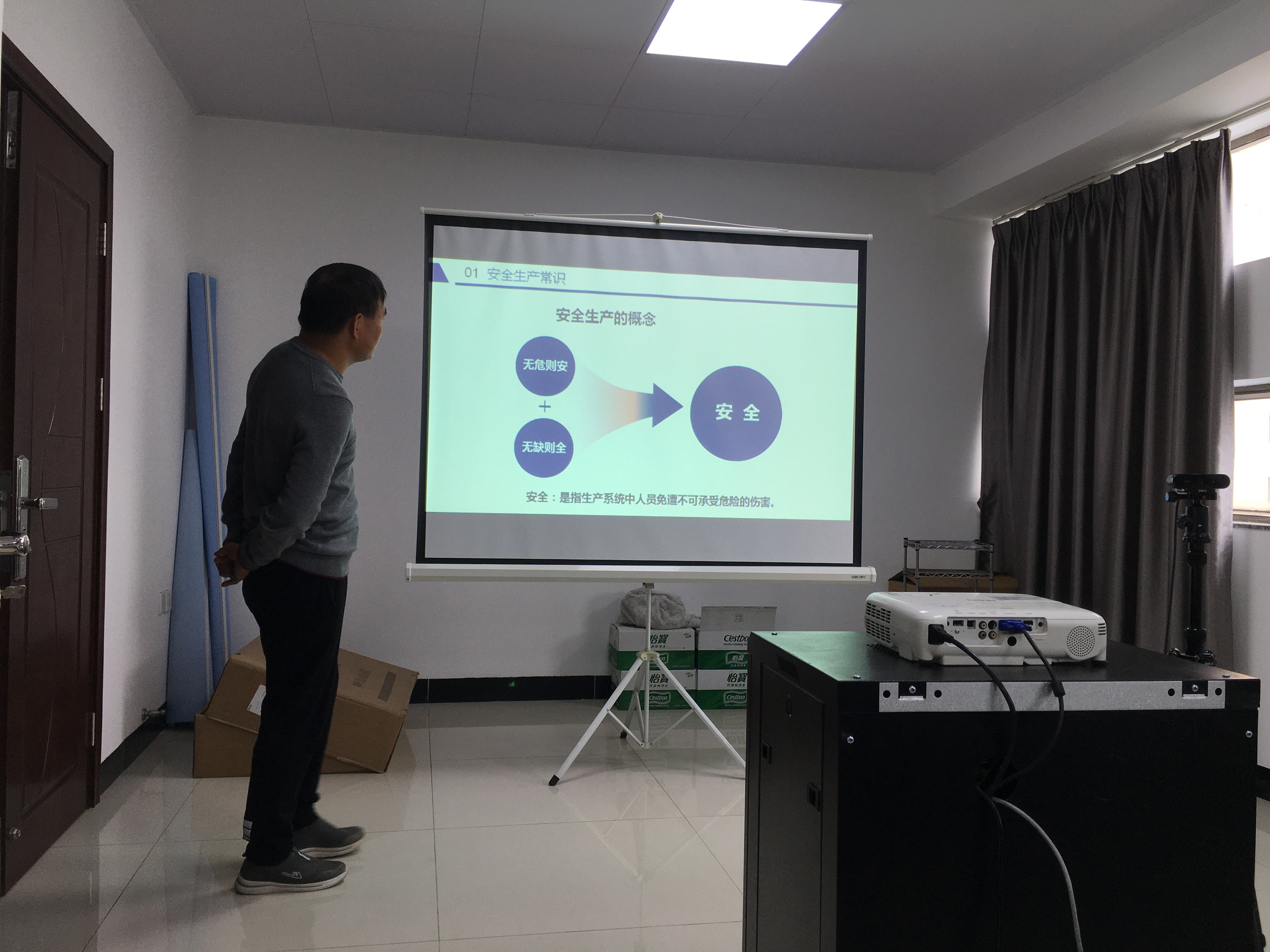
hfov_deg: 61.7
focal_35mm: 29
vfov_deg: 48.2
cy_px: 476
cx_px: 635
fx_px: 1064
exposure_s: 1/50
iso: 25
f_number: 2.2
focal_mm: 4.15
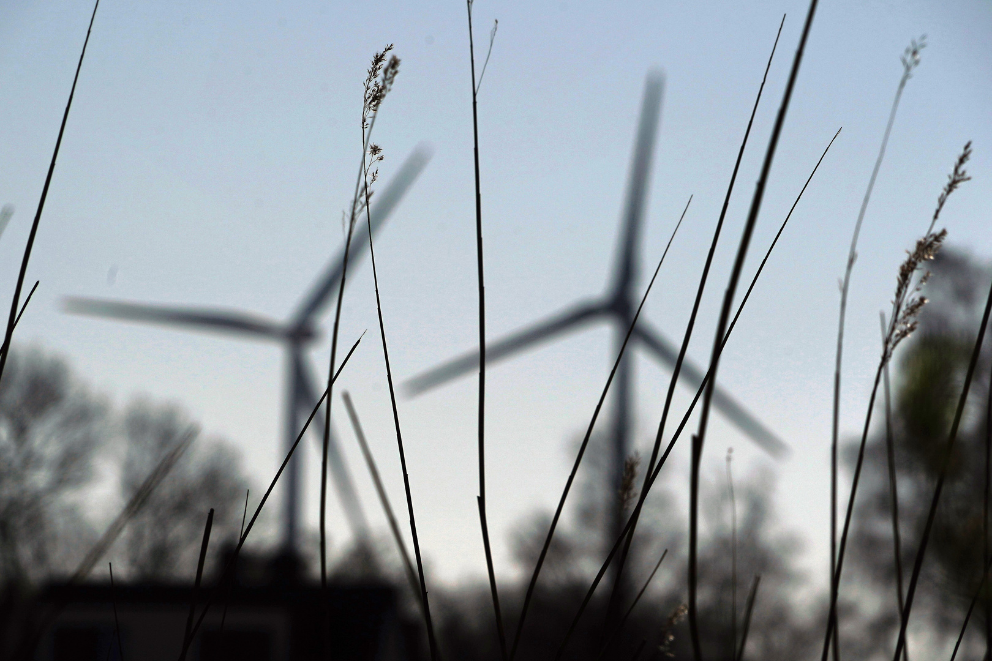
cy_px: 330
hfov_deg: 8.6
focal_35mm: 240
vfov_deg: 5.7
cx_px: 496
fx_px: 6613
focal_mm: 240
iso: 100
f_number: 11
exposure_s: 1/3200
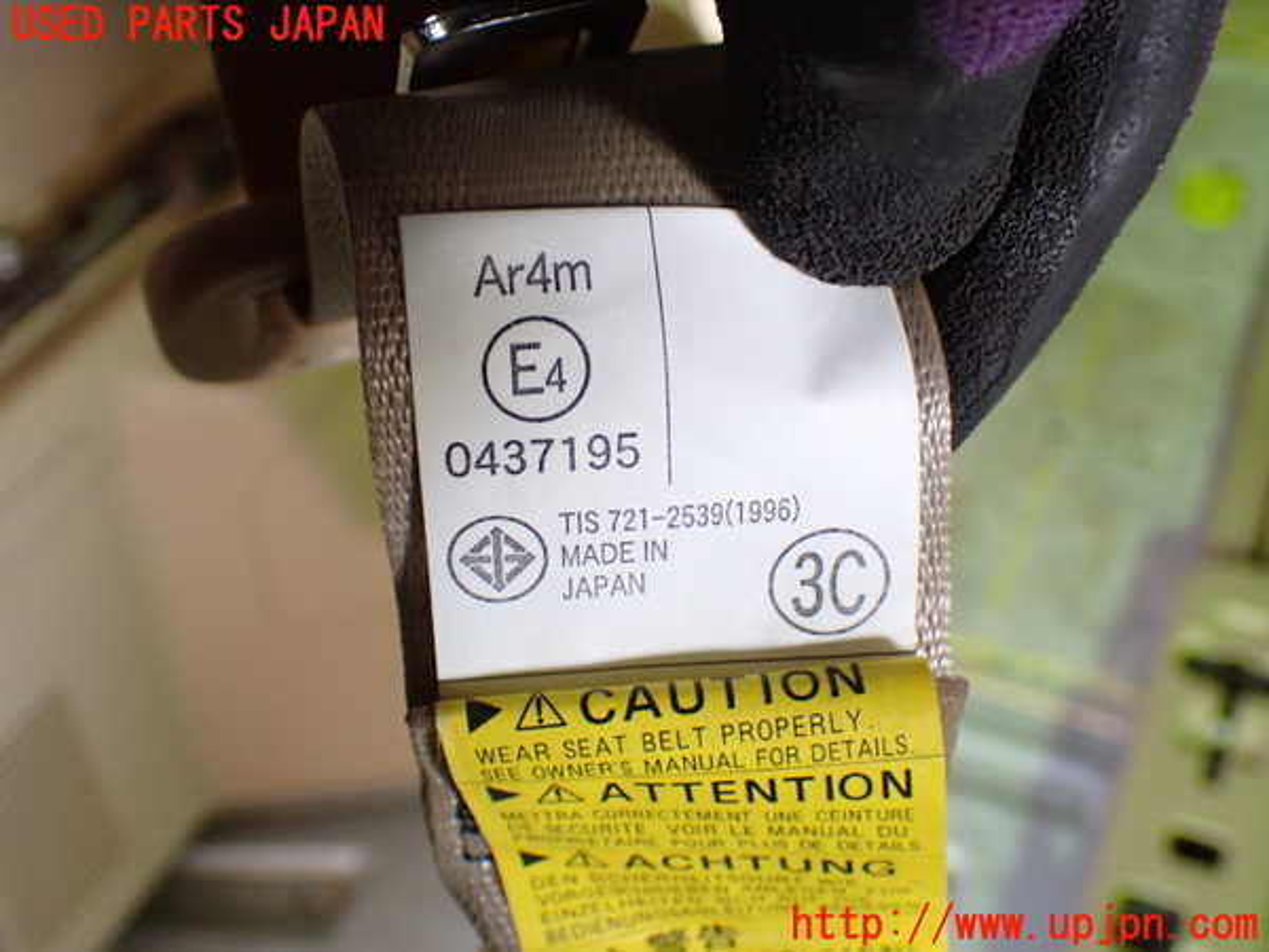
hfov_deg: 42.9
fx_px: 1613
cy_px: 476
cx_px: 634
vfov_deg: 32.9
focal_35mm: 44
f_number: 2.9
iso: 1000
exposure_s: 1/40
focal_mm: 7.84
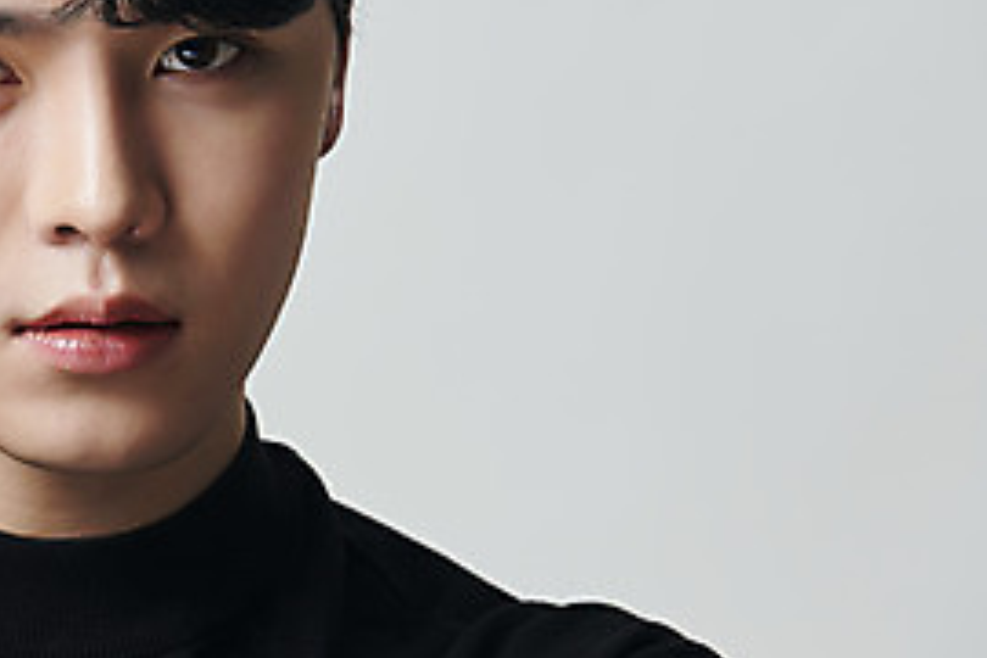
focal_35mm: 410
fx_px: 11240
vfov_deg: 3.4
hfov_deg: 5.0
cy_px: 285
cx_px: 5
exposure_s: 1/125
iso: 64
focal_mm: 185
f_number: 7.1
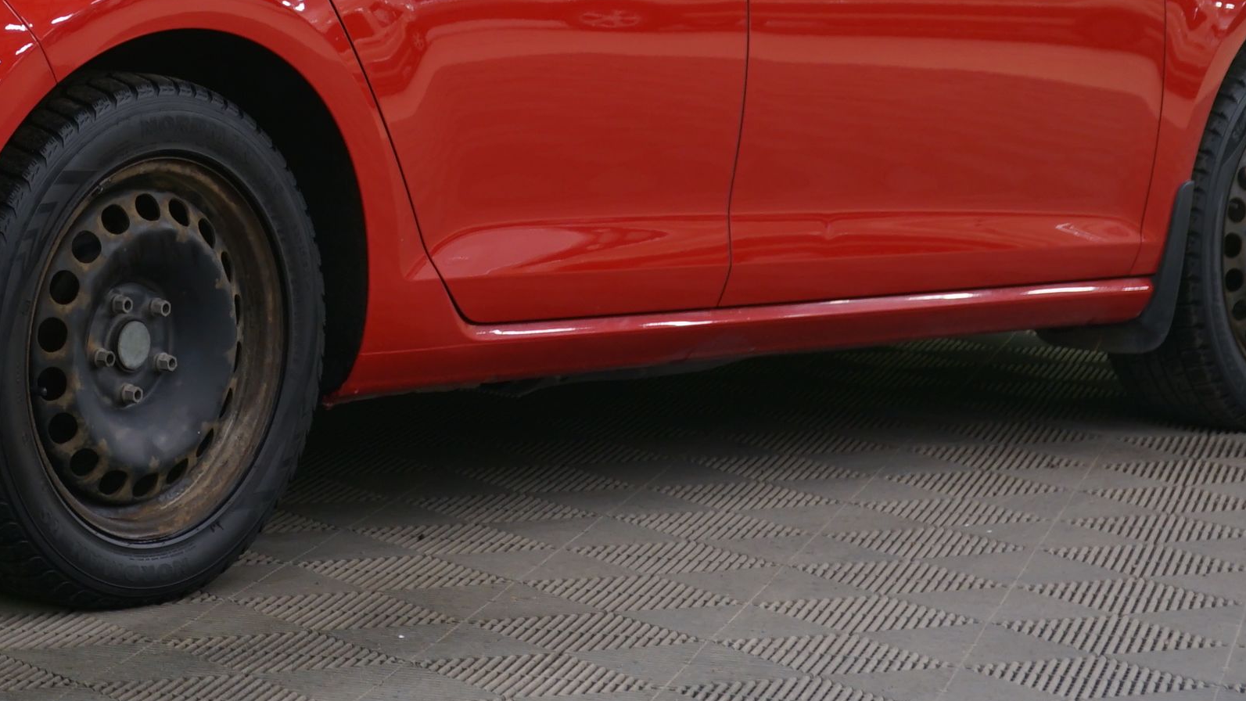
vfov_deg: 9.0
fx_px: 4361
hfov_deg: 16.1
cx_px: 197
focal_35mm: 132
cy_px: -196
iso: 400
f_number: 4.5
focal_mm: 51
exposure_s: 1/8
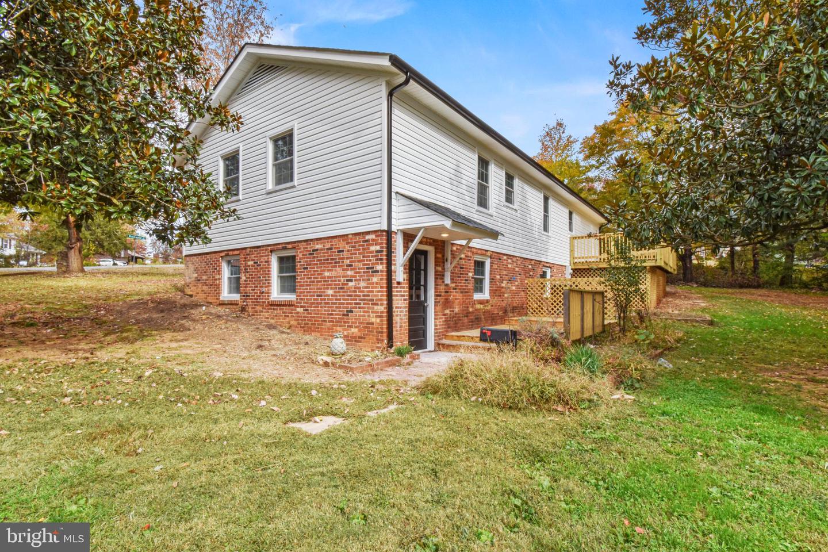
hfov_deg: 100.4
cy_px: 276
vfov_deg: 77.3
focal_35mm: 15
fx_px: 345
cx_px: 414
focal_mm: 10
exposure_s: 1/20
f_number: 22
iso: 100
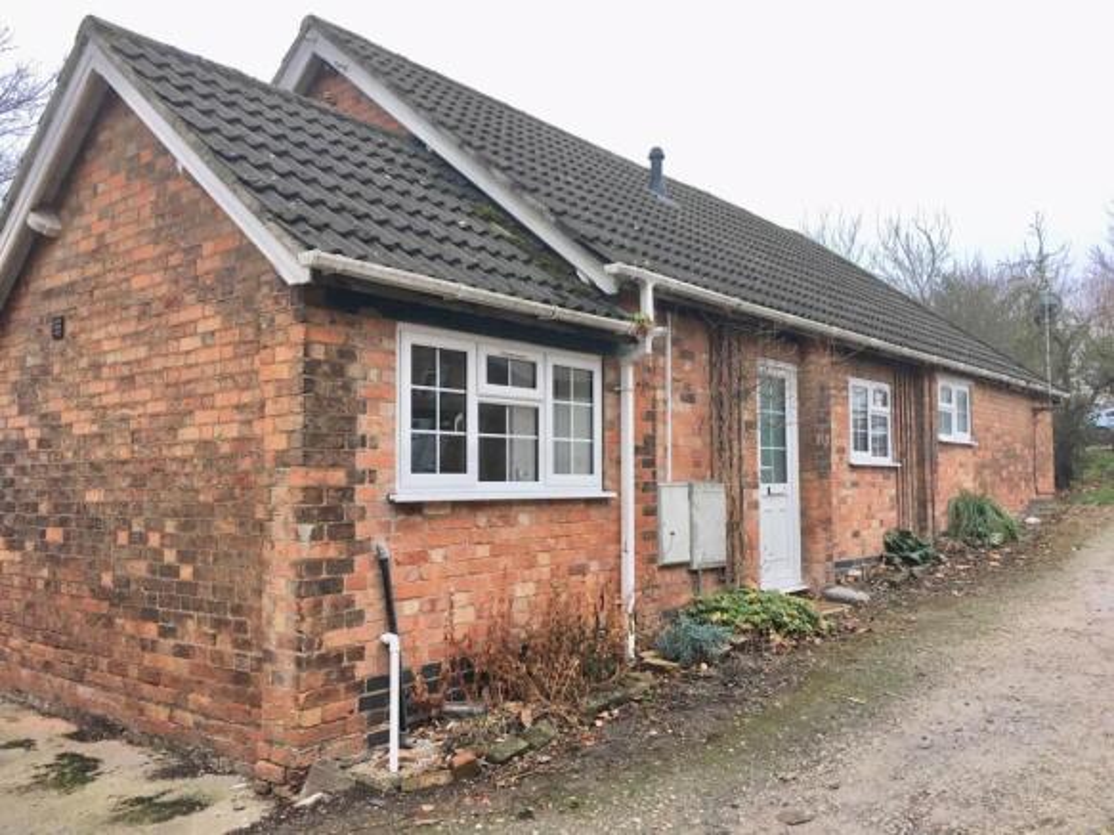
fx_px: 933
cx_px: 557
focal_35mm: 29
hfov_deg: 61.7
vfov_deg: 48.2
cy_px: 418
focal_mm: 4.15
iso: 50
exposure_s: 1/33
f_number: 2.2
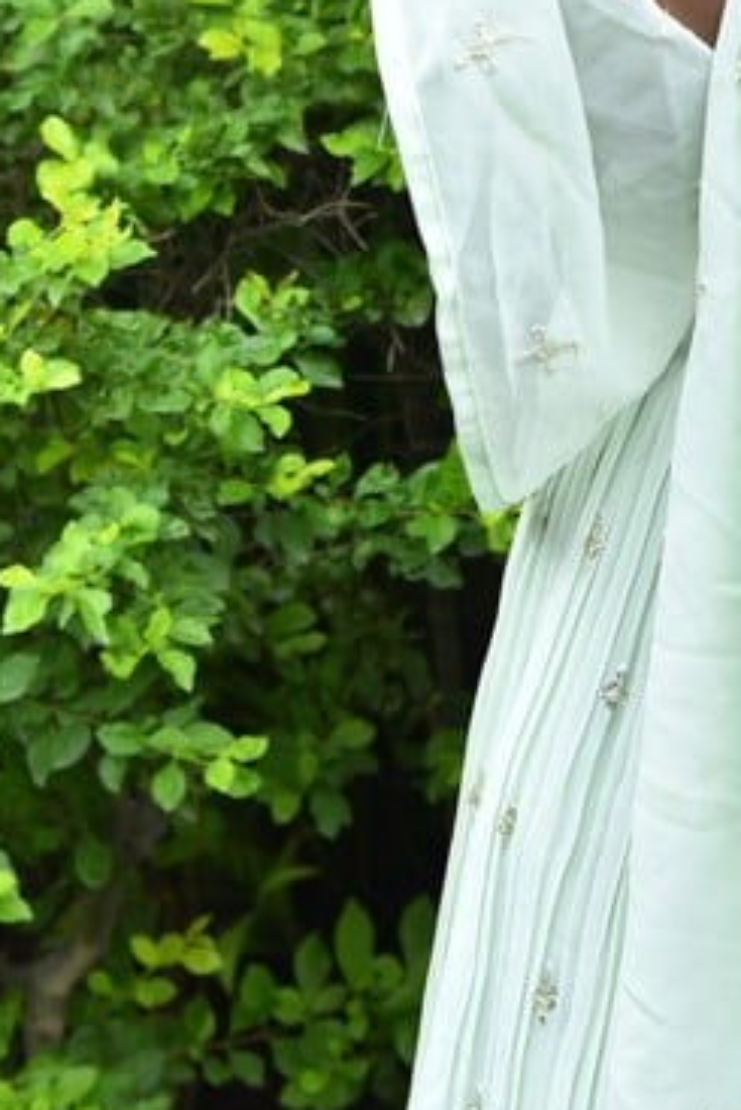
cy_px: -209
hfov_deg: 8.4
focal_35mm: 162
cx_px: 959
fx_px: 4997
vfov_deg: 12.4
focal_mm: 62
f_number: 5.6
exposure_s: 1/125
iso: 400
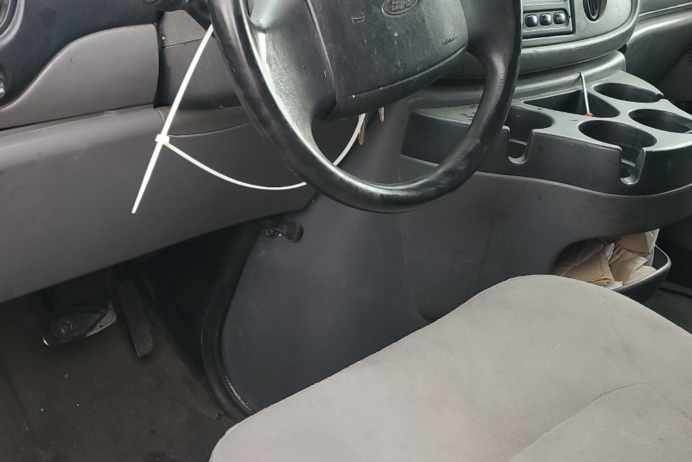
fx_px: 827
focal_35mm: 43
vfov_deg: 31.1
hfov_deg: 45.4
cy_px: 177
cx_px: 320
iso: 69
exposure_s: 1/120
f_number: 1.5
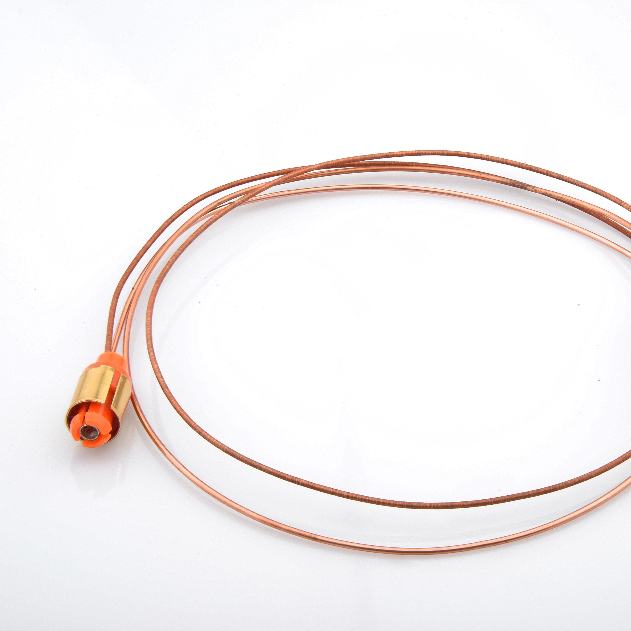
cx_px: 404
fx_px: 2248
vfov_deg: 16.0
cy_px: 315
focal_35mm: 109
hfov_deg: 16.0
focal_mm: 85
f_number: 32
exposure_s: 1/125
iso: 100
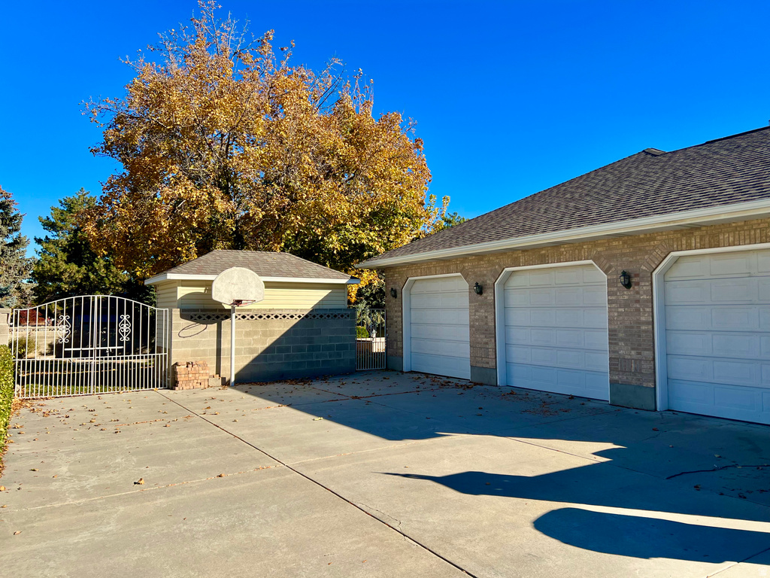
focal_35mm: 26
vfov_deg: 53.1
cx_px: 385
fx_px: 578
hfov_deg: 67.3
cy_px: 289
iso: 50
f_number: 1.5
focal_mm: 5.7
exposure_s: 1/3257
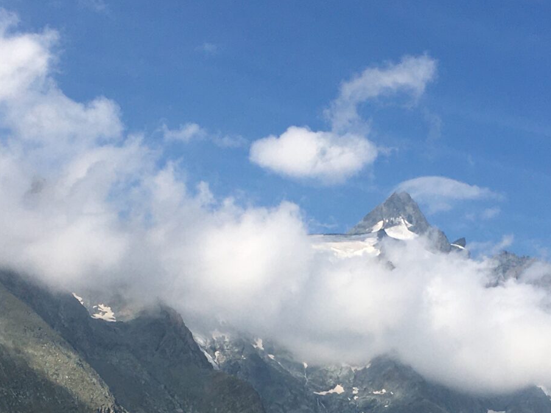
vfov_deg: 17.7
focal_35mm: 82
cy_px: 368
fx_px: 1305
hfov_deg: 23.8
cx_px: 320
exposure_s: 1/2564
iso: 25
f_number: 2.2
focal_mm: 4.15
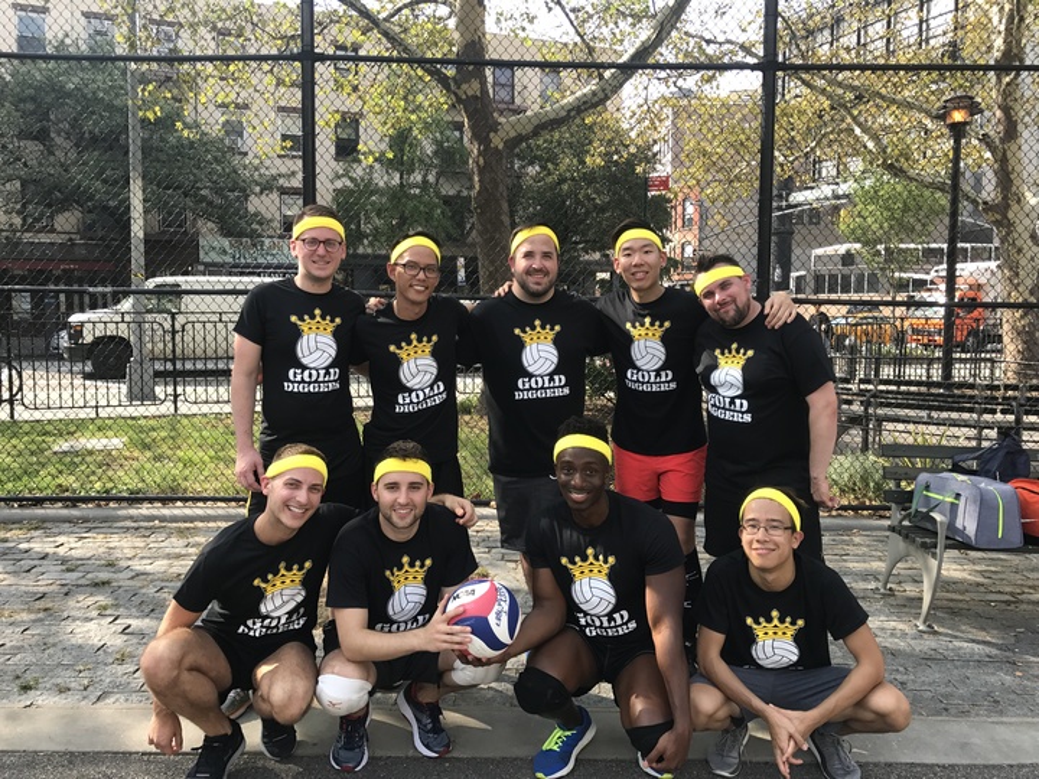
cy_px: 390
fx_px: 840
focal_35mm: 28
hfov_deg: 63.4
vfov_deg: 49.7
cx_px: 520
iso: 20
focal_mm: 3.99
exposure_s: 1/465
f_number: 1.8
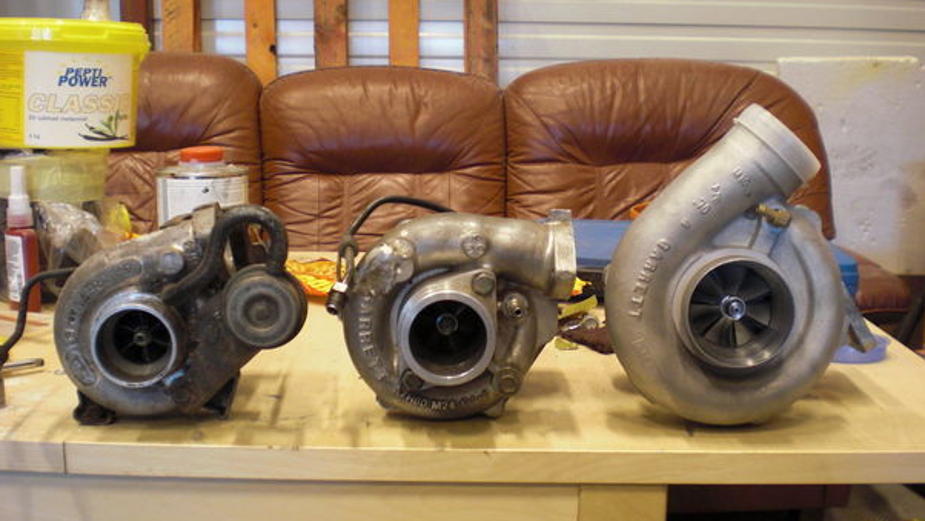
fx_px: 1079
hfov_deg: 46.4
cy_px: 269
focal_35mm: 44
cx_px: 484
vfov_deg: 27.1
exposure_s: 1/13
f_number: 3.1
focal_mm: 6.3
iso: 200
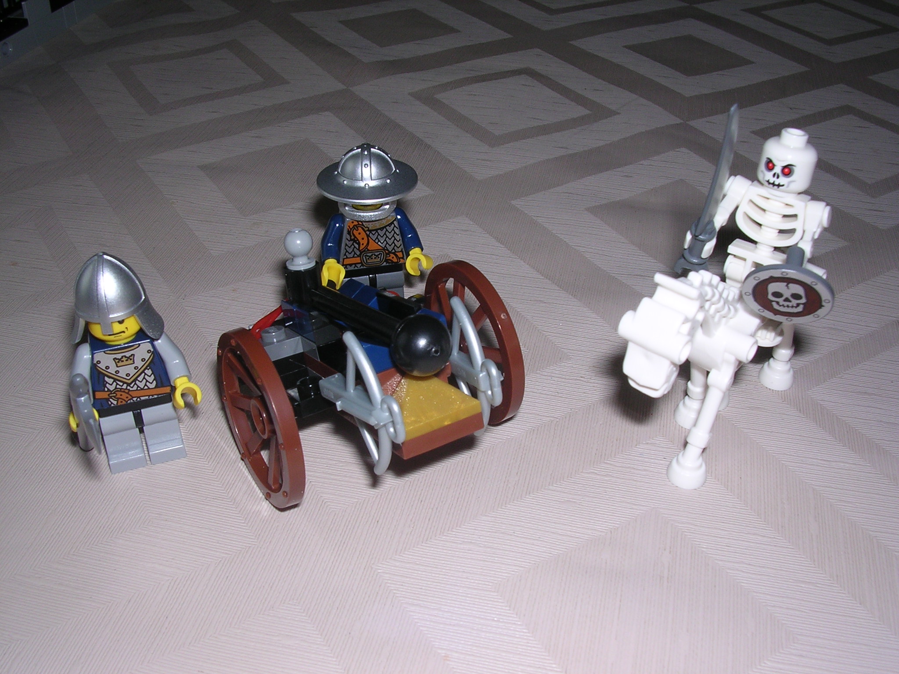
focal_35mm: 38
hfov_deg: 49.0
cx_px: 450
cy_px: 337
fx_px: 987
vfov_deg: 37.7
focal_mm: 5.8
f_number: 5.6
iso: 100
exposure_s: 1/60.1
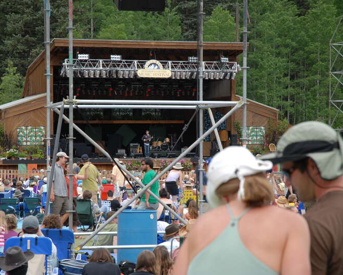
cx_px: 155
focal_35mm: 119
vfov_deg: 13.0
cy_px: 138
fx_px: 1209
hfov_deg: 16.2
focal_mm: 70
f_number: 6.3
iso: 200
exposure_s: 1/160
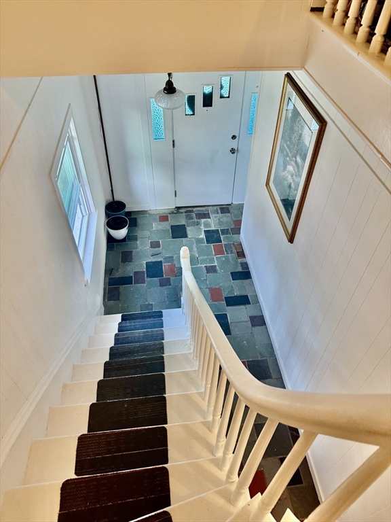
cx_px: 196
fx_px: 361
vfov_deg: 71.6
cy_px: 261
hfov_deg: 56.8
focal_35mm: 24
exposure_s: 1/120
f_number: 1.78
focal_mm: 6.76
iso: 200
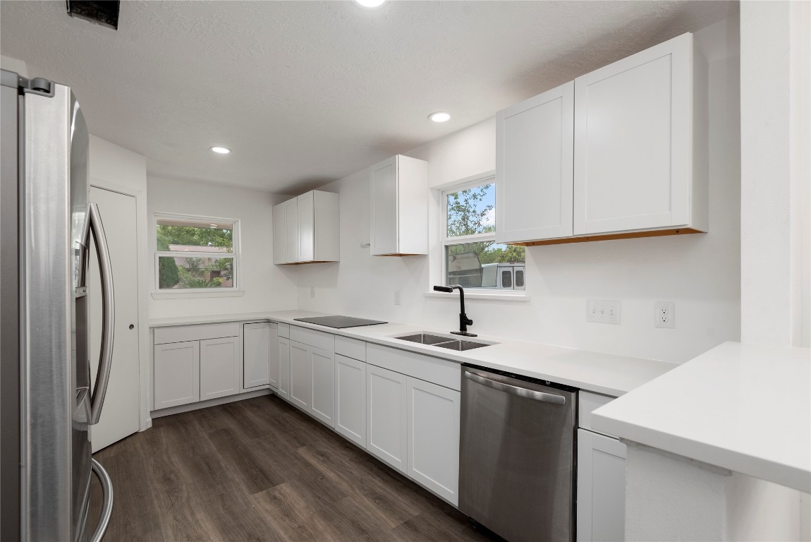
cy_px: 271
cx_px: 406
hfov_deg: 96.7
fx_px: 361
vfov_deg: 73.8
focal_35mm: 16
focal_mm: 16
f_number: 7.1
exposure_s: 1/50
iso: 800
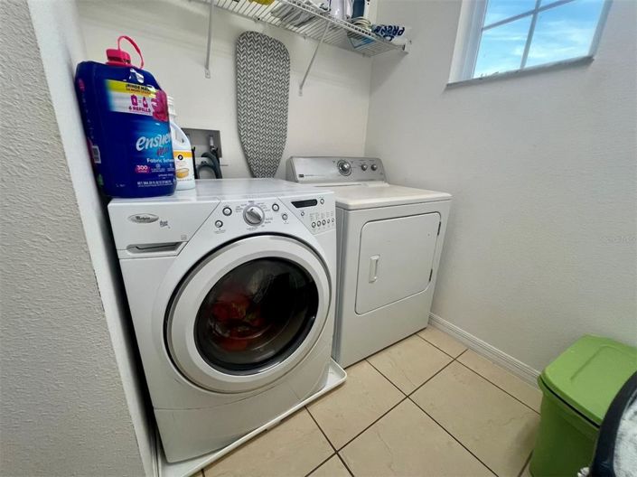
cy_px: 238
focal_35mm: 13
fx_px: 239
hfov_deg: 106.2
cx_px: 318
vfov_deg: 89.9
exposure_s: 1/120
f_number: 1.8
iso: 160
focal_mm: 1.57
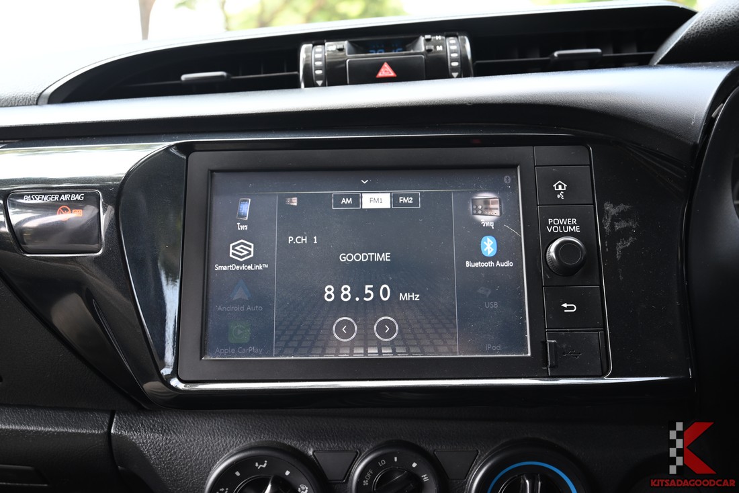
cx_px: 370
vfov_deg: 42.3
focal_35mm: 31
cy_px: 246
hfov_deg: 60.3
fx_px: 636
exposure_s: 1/60
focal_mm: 31
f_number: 6.3
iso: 500
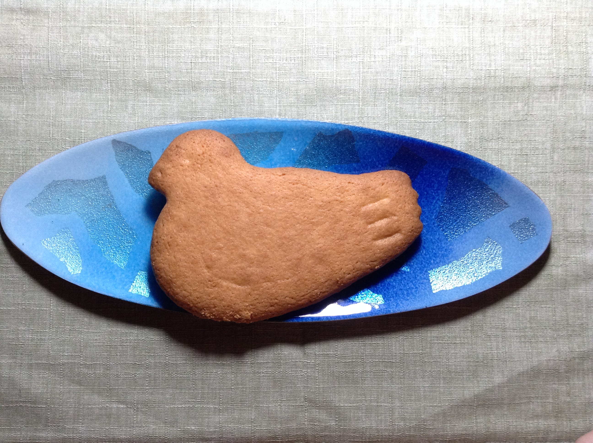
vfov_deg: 42.8
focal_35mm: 33
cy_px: 222
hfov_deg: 55.4
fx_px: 564
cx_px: 296
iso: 80
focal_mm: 3.3
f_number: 2.4
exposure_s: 1/25
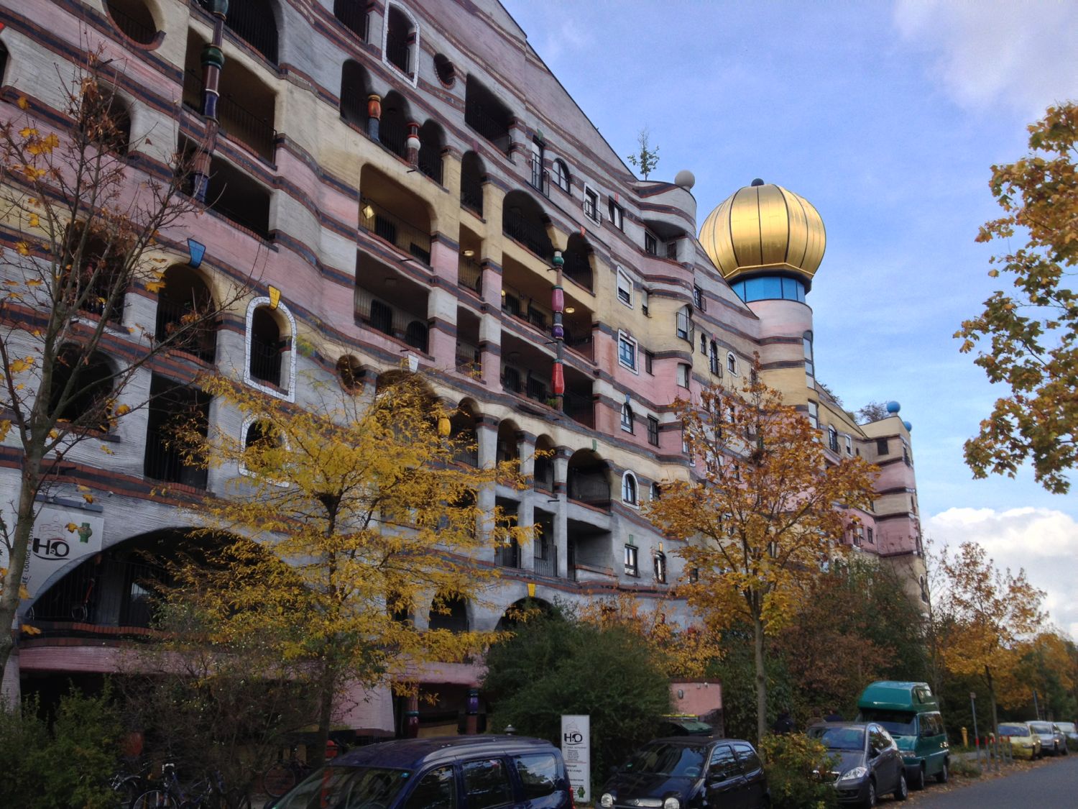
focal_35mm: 35
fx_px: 1090
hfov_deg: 52.6
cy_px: 404
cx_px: 539
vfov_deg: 40.7
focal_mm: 4.28
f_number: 2.4
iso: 50
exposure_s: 1/464
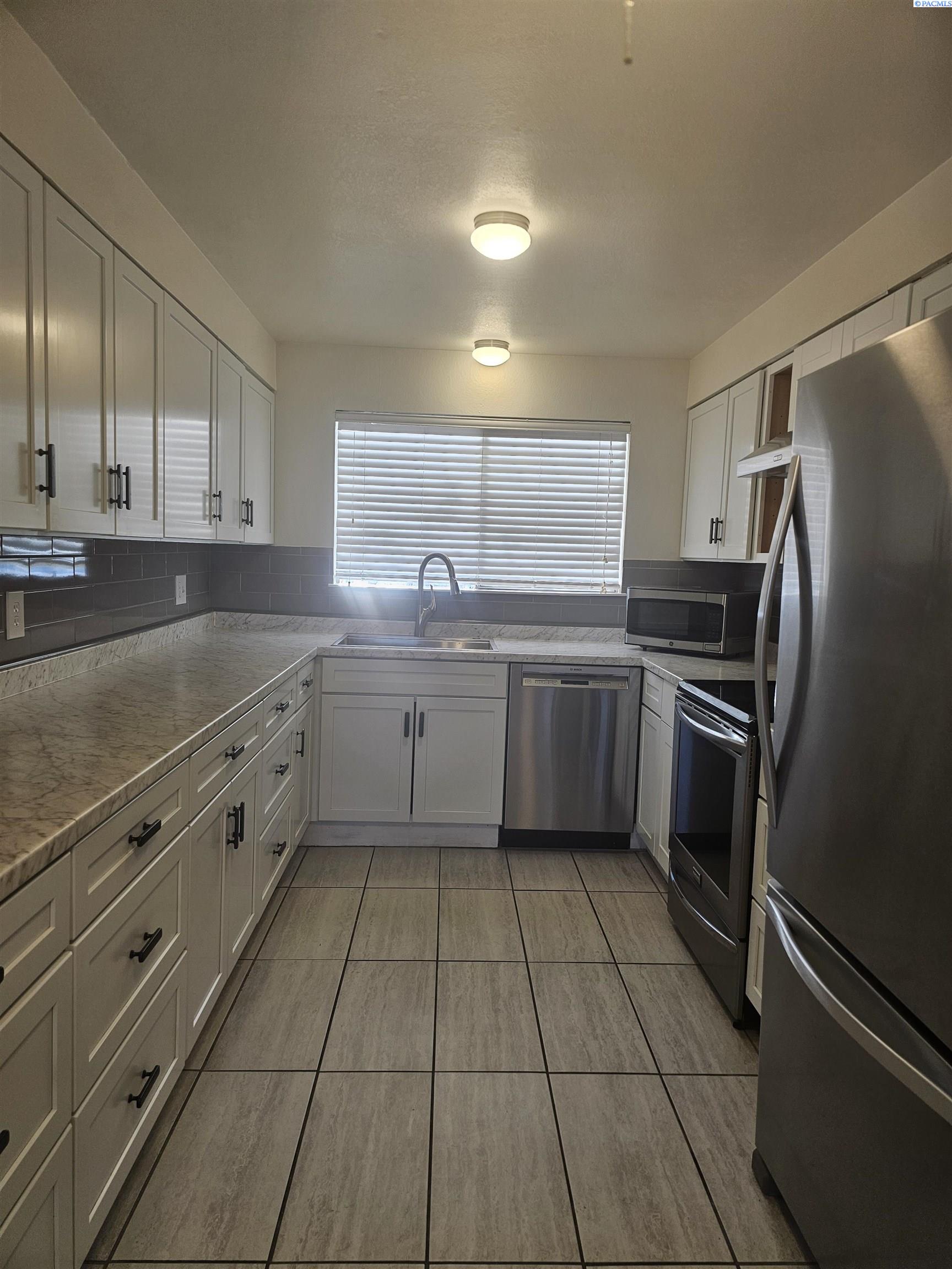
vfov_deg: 73.9
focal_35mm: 23
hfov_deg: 58.9
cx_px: 476
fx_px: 843
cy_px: 634
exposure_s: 1/120
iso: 64
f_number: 1.7
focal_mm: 6.3
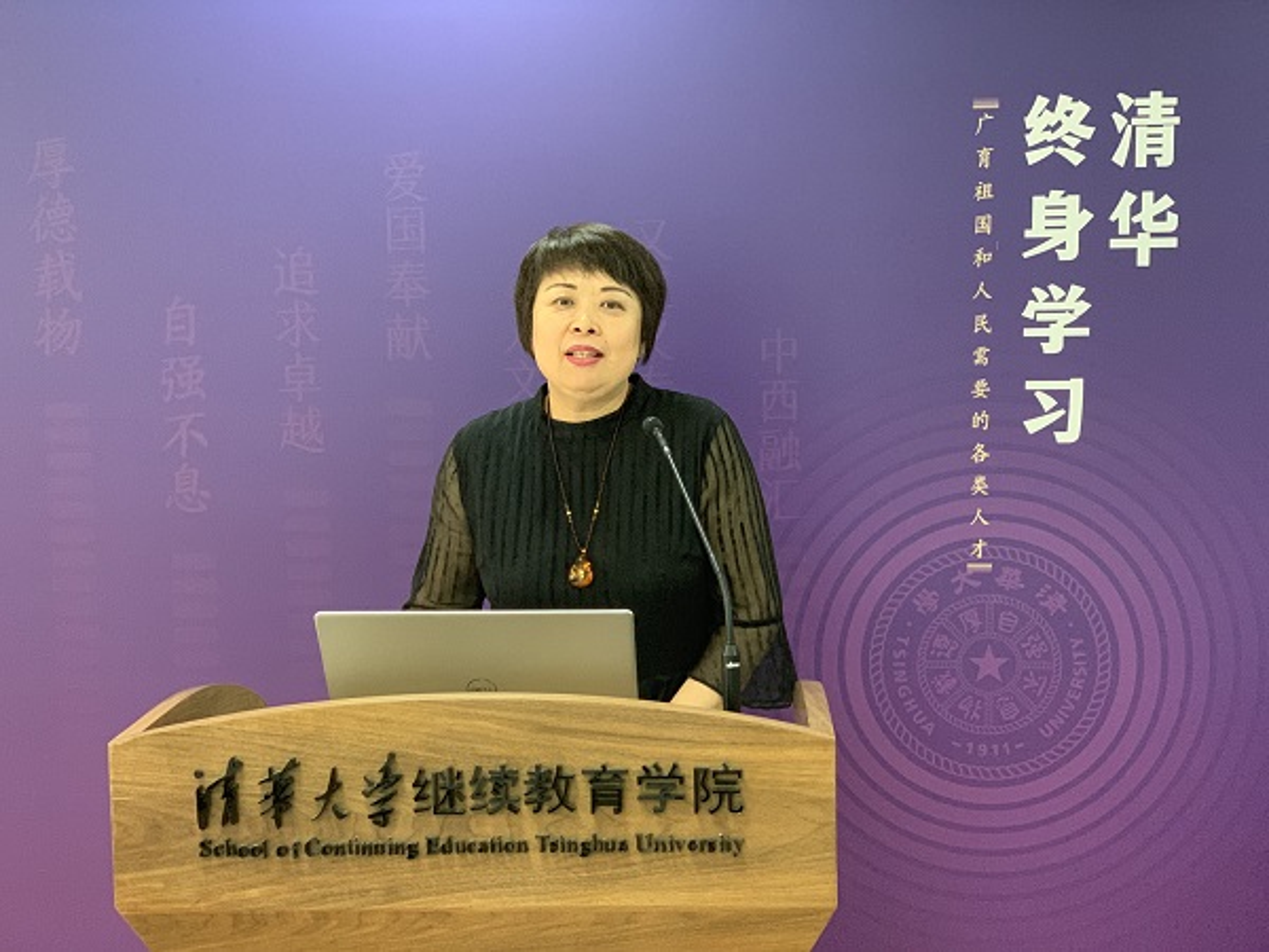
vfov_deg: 28.0
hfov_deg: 36.8
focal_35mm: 52
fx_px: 1906
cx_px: 634
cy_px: 476
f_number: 2.4
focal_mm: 6
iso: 320
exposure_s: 1/60
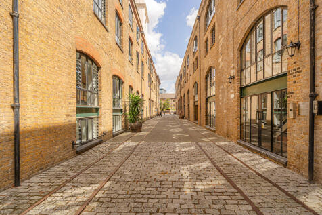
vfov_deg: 67.3
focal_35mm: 18
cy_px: 108
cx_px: 161
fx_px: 161
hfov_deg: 90.0
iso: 100
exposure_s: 1/320
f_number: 4.5
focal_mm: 18
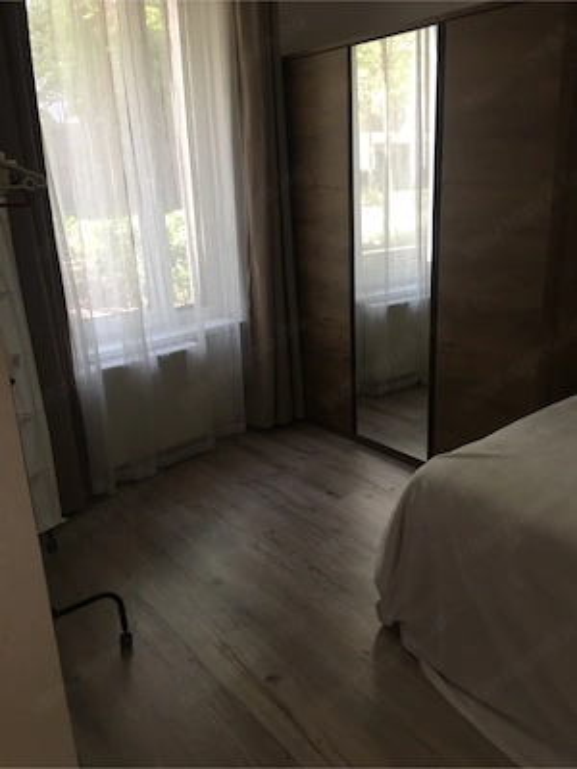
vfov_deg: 61.7
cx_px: 288
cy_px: 384
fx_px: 645
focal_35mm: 29
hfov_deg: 48.2
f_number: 2.2
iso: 32
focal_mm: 4.15
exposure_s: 1/17
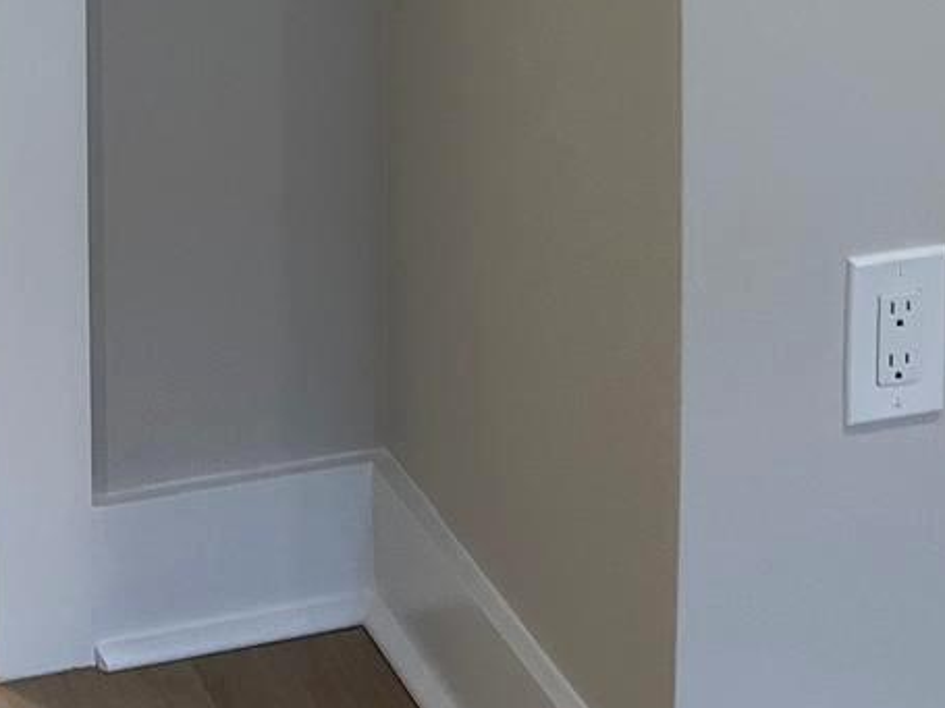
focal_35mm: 117
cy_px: -654
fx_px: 3193
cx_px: 241
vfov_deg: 11.5
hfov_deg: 16.7
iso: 100
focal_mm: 5.7
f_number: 1.5
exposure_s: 1/120
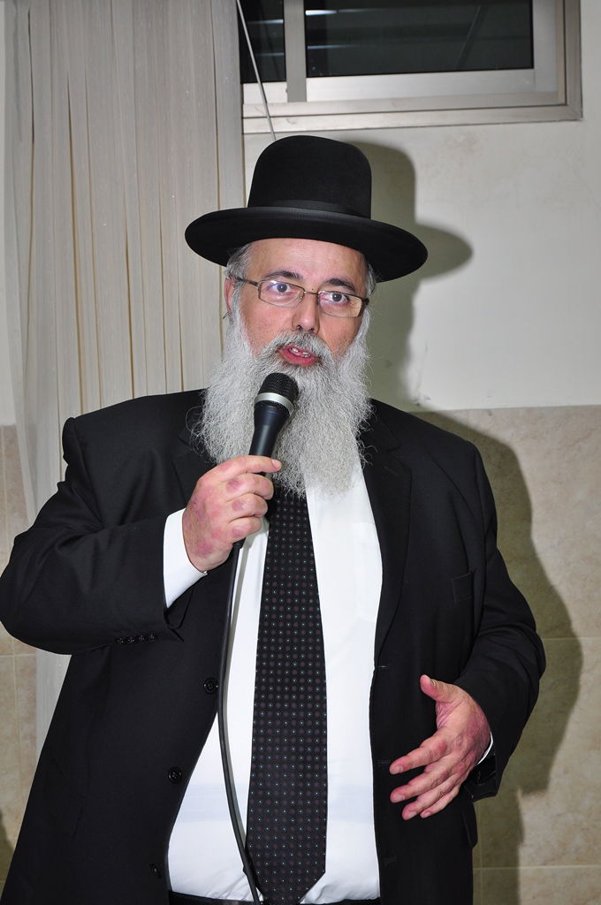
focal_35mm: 57
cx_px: 300
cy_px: 452
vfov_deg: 35.1
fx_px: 1431
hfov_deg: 23.7
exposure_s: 1/60
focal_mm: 38
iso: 400
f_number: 6.3
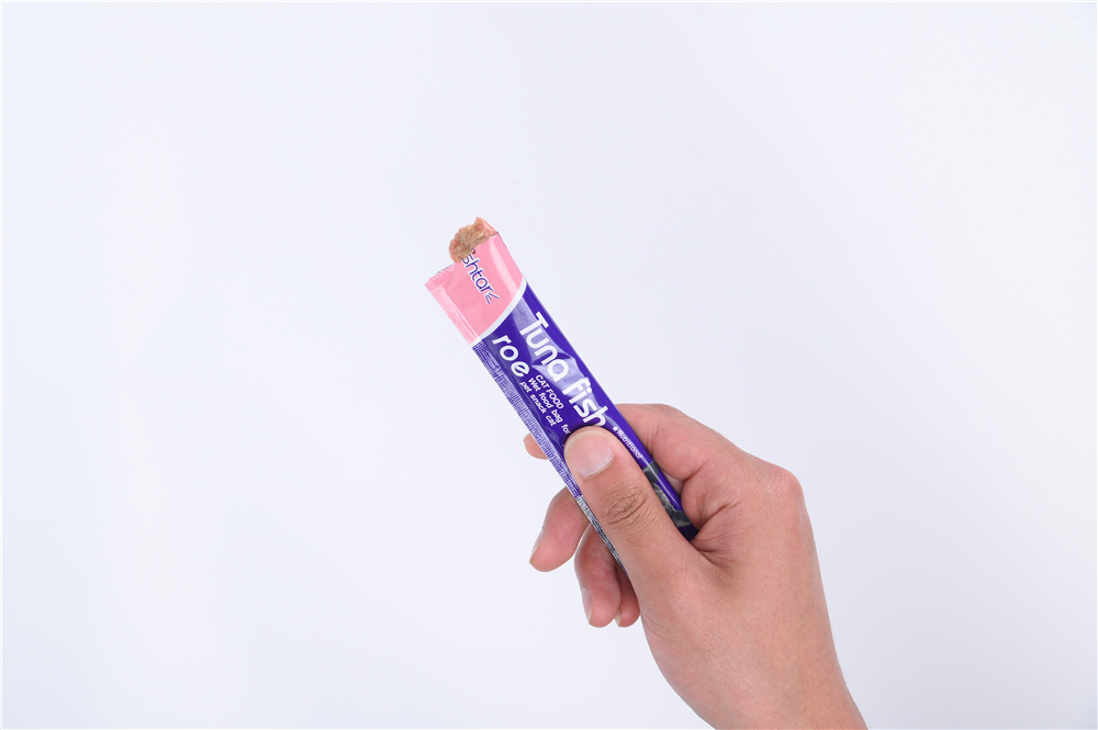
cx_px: 549
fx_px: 3200
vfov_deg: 13.0
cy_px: 365
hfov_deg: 19.5
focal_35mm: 105
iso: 125
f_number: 11
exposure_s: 1/125
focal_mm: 105
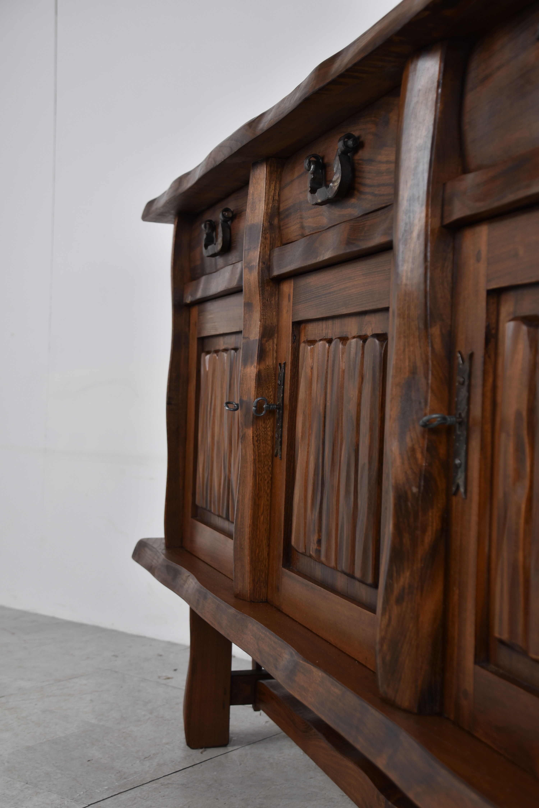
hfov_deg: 28.1
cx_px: 270
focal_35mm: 48
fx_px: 1077
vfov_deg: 41.1
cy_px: 404
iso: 100
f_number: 4
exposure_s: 1/25
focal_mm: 32
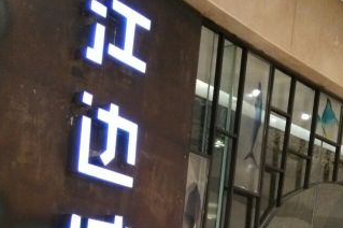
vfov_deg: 18.6
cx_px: 241
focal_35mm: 64
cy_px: 350
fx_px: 609
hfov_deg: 31.1
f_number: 2
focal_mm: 2.96
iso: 729
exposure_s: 1/33
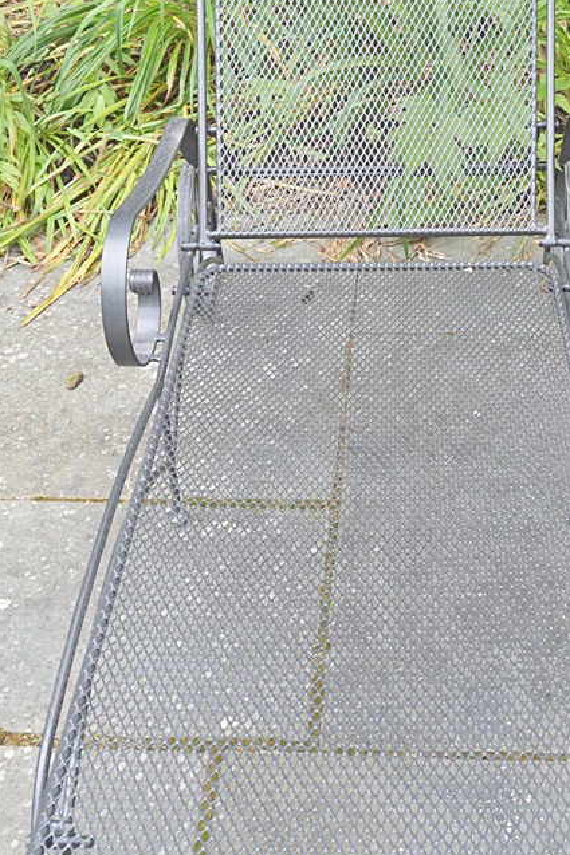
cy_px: 429
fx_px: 1117
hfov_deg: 28.5
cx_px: 356
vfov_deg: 41.9
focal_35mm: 47
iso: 400
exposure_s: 1/125
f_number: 5.6
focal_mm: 20
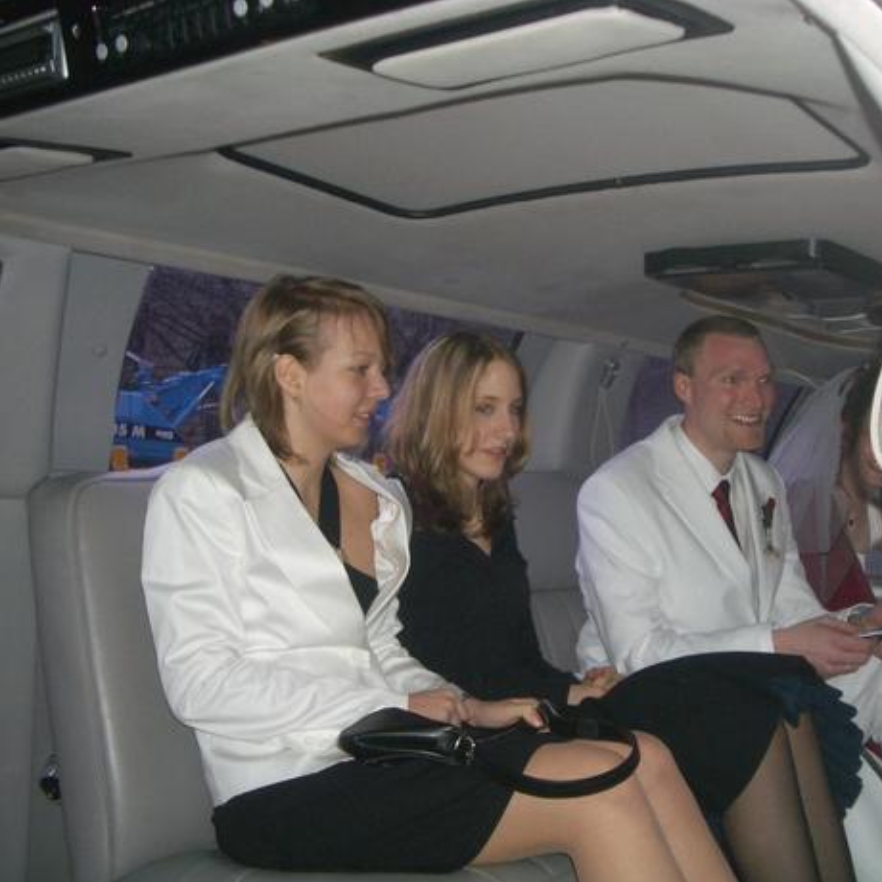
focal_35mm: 43
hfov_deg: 38.9
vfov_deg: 39.2
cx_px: 552
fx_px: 1240
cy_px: 458
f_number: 2.6
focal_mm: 5.8
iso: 100
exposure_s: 1/60
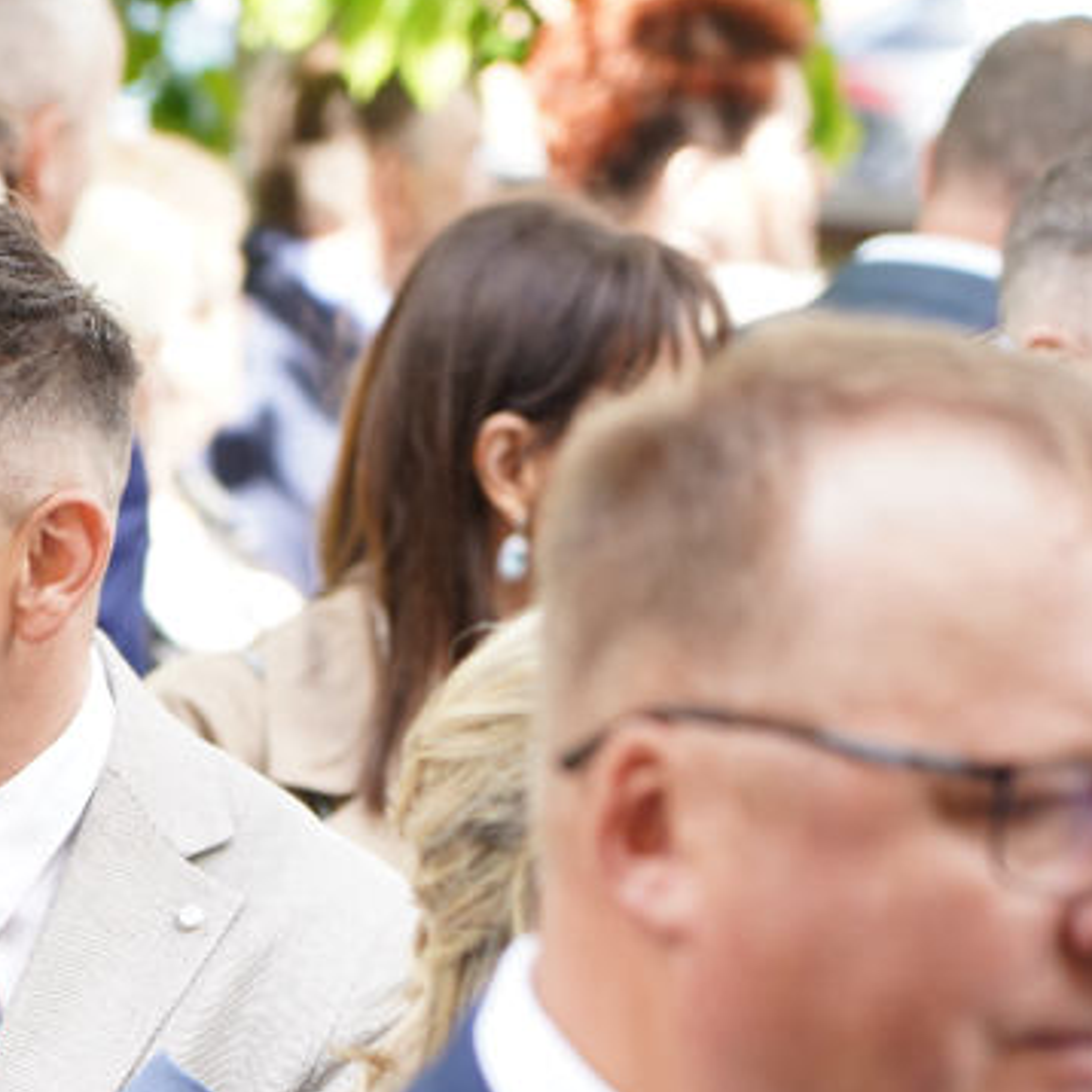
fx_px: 11564
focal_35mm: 324
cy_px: 1182
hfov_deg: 5.4
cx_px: -522
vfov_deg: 5.4
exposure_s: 1/100
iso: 160
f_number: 4
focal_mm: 105
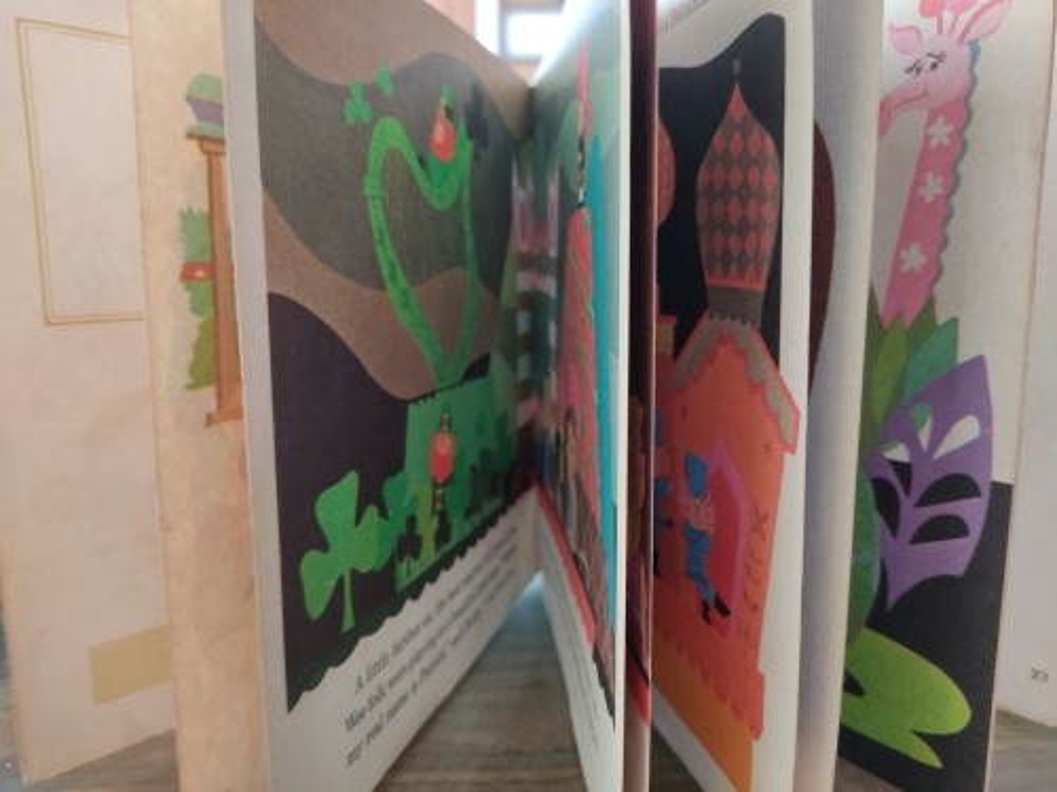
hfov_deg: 67.3
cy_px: 396
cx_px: 528
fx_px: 794
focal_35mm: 26
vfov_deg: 53.1
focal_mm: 4.74
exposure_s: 1/25
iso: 783
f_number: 1.79
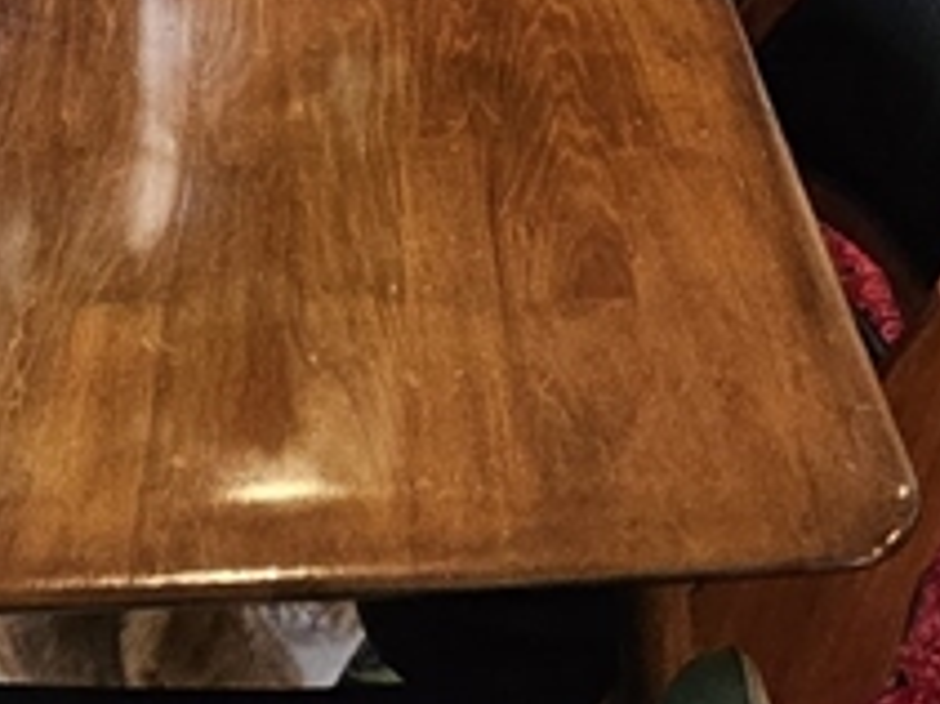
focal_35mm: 63
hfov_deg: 30.7
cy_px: -686
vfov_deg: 17.2
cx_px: 490
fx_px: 1710
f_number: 2.2
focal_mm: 1.7
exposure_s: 1/60
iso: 200
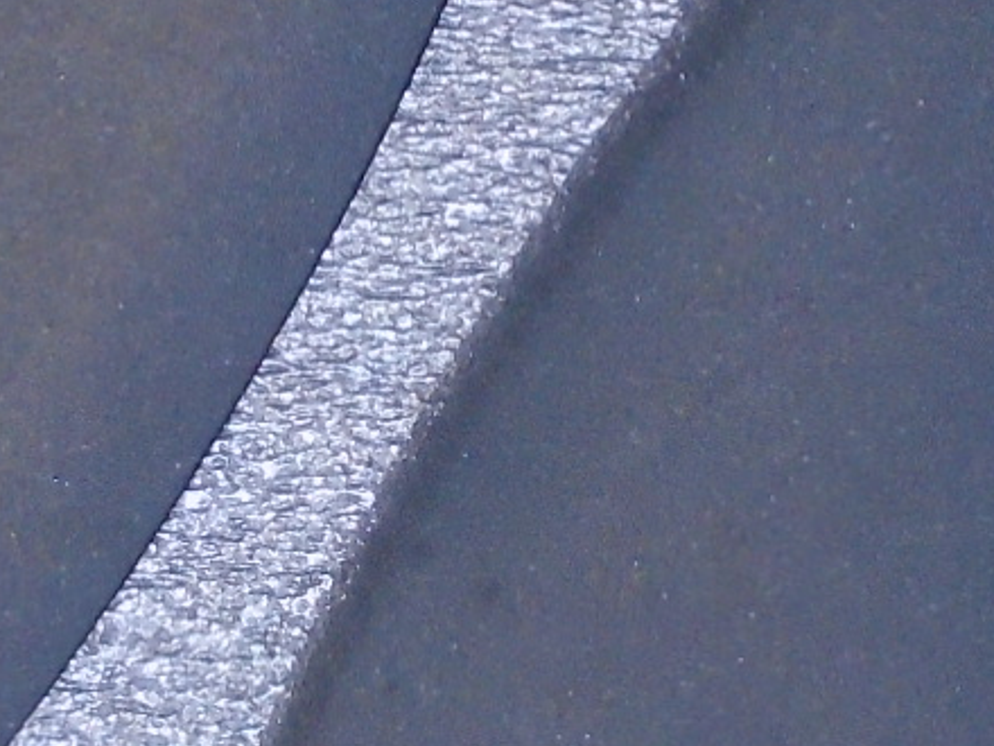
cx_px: 355
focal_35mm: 153
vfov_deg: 9.7
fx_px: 4393
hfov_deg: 12.9
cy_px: 179
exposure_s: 1/30
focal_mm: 4.6
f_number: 3.2
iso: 400
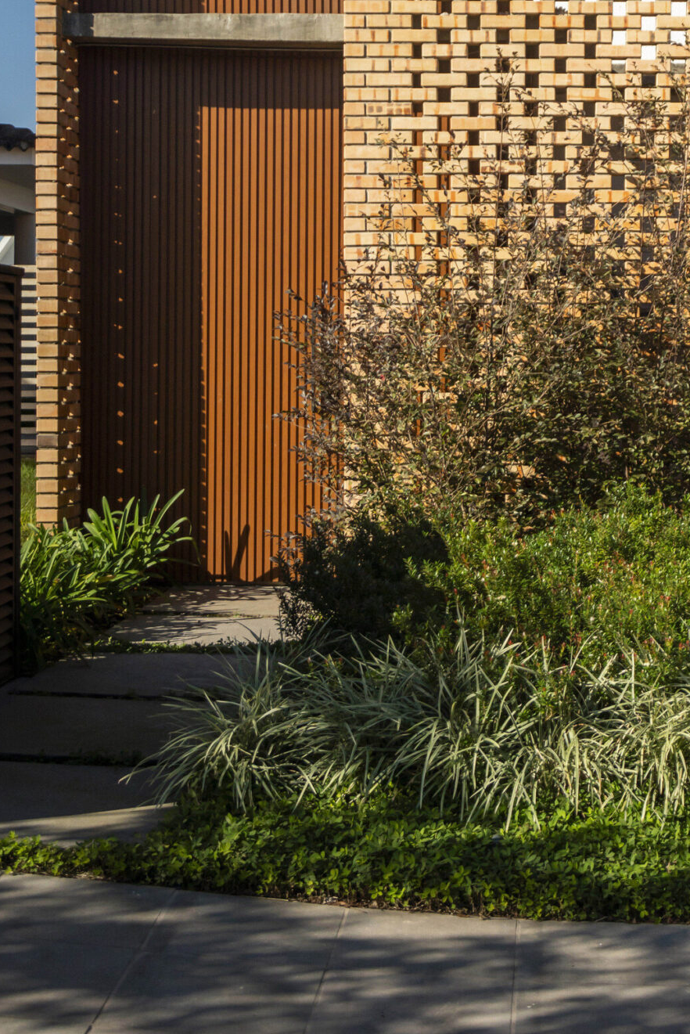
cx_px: 613
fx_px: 1780
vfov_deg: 31.4
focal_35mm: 62
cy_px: 189
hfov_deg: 21.5
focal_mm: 32
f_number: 6.3
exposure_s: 1/2500
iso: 400
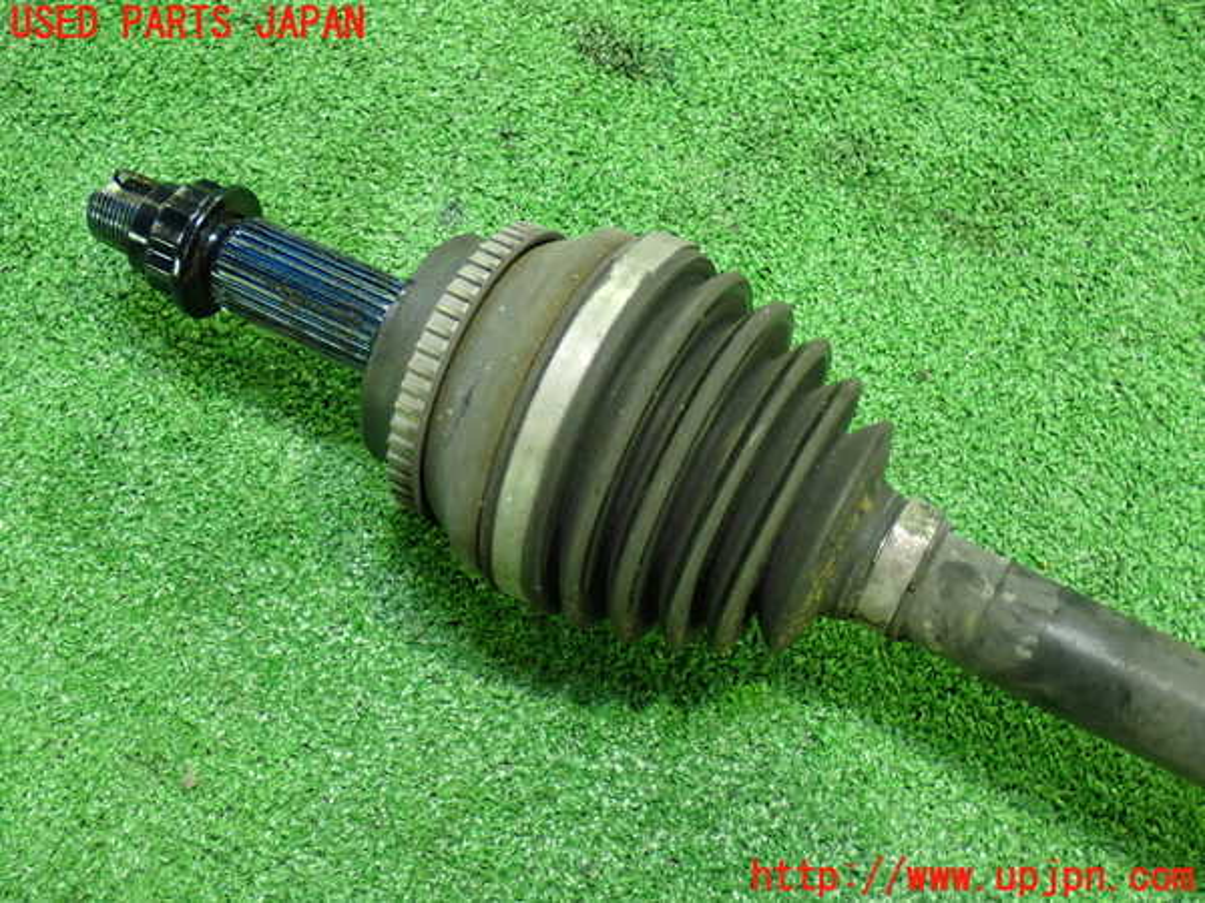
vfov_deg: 27.0
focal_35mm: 54
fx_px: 1880
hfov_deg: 35.5
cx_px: 602
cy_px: 452
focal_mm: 9.65
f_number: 3.3
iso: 800
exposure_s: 1/15
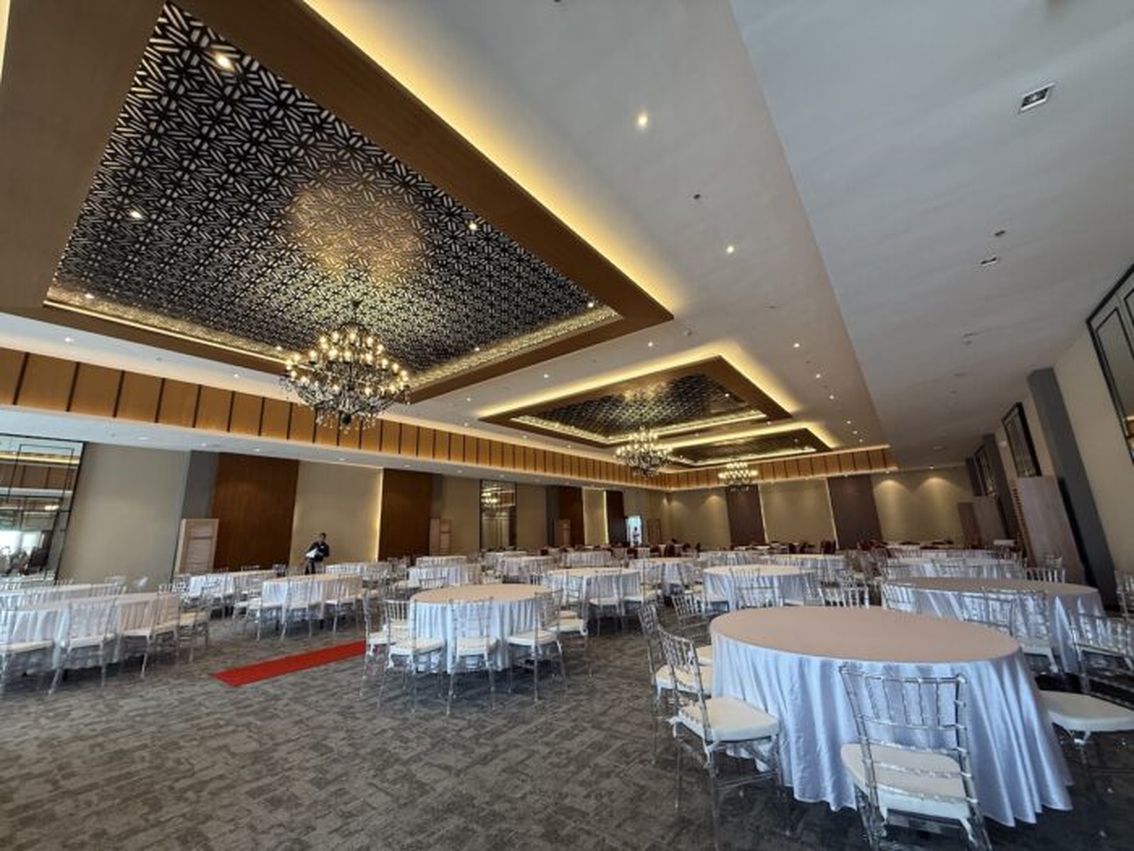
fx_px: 459
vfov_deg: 85.7
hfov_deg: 102.1
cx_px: 567
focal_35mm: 14
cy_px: 426
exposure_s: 1/120
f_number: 2.2
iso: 250
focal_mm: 2.22
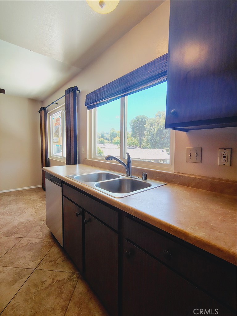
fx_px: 146
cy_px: 158
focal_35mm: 16
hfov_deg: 78.1
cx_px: 118
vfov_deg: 94.5
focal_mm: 2.13
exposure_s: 1/120
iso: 242
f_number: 2.2
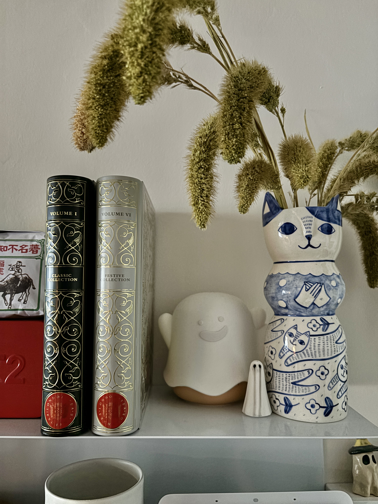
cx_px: 189
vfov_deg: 67.3
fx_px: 379
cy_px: 252
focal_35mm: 26
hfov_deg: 53.1
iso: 1000
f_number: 1.6
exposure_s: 1/25
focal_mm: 5.96
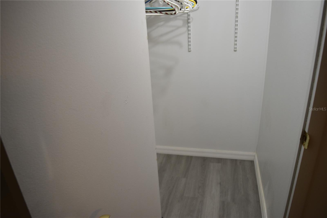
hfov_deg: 67.4
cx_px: 164
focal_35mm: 27
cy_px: 109
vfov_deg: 47.9
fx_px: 245
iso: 500
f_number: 4
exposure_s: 1/60
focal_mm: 18
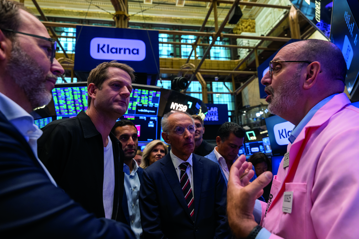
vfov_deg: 53.1
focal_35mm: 24
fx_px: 239
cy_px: 120
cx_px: 180
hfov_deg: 73.7
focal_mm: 24
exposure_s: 1/80
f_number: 4
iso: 1600
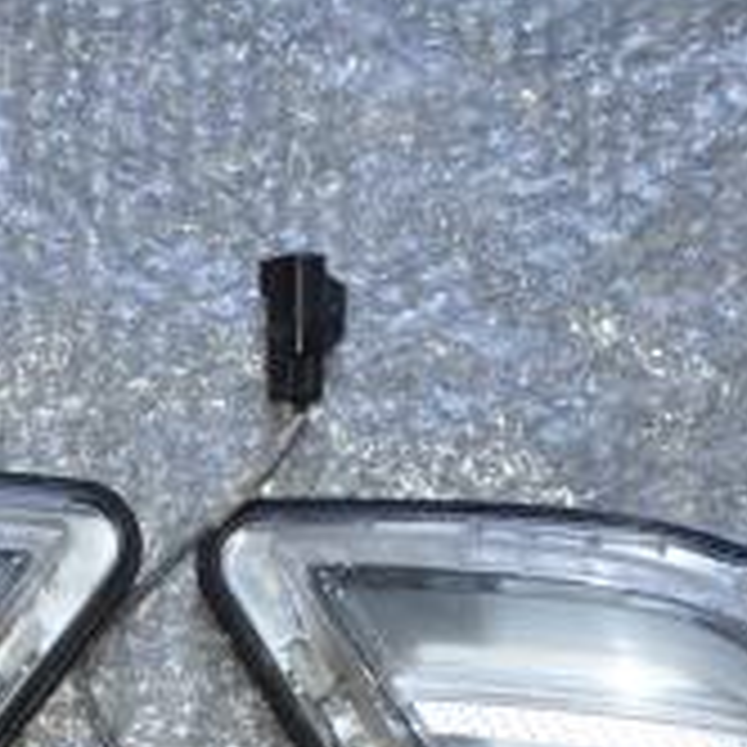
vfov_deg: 17.1
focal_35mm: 100
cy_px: 693
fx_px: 2441
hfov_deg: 17.3
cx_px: 180
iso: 560
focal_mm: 26
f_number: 4
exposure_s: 1/60
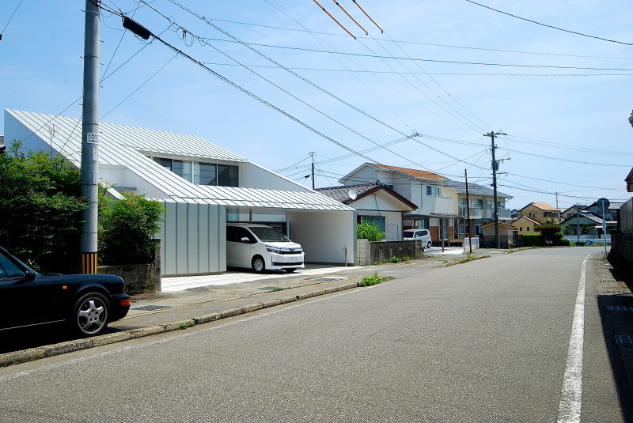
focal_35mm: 28
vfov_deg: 45.8
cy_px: 212
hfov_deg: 64.5
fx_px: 502
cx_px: 316
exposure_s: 1/250
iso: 140
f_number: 10
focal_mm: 19
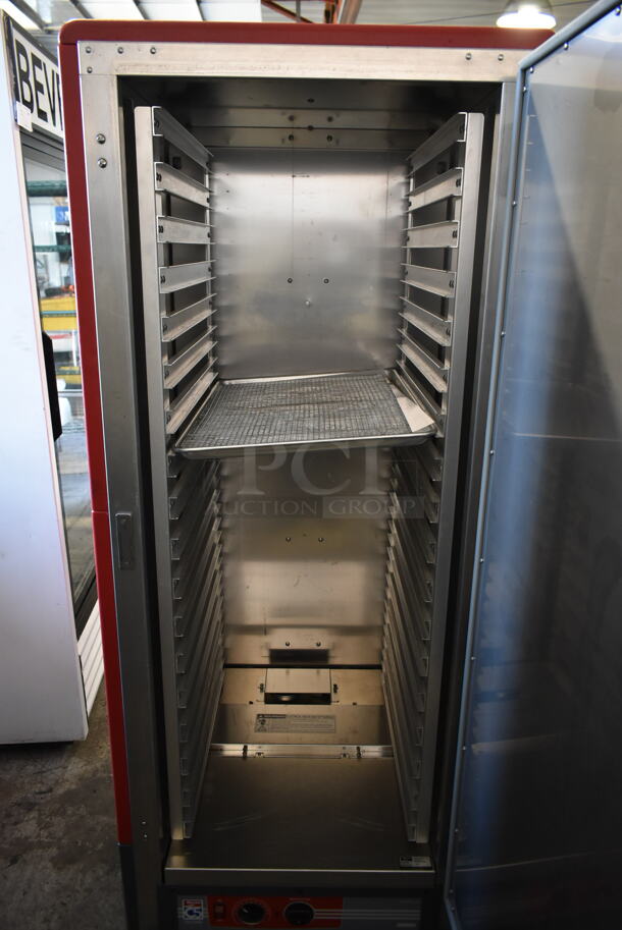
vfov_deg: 67.3
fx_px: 699
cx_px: 311
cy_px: 465
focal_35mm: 27
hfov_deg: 48.0
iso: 1100
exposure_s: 1/30
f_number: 3.5
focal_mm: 18
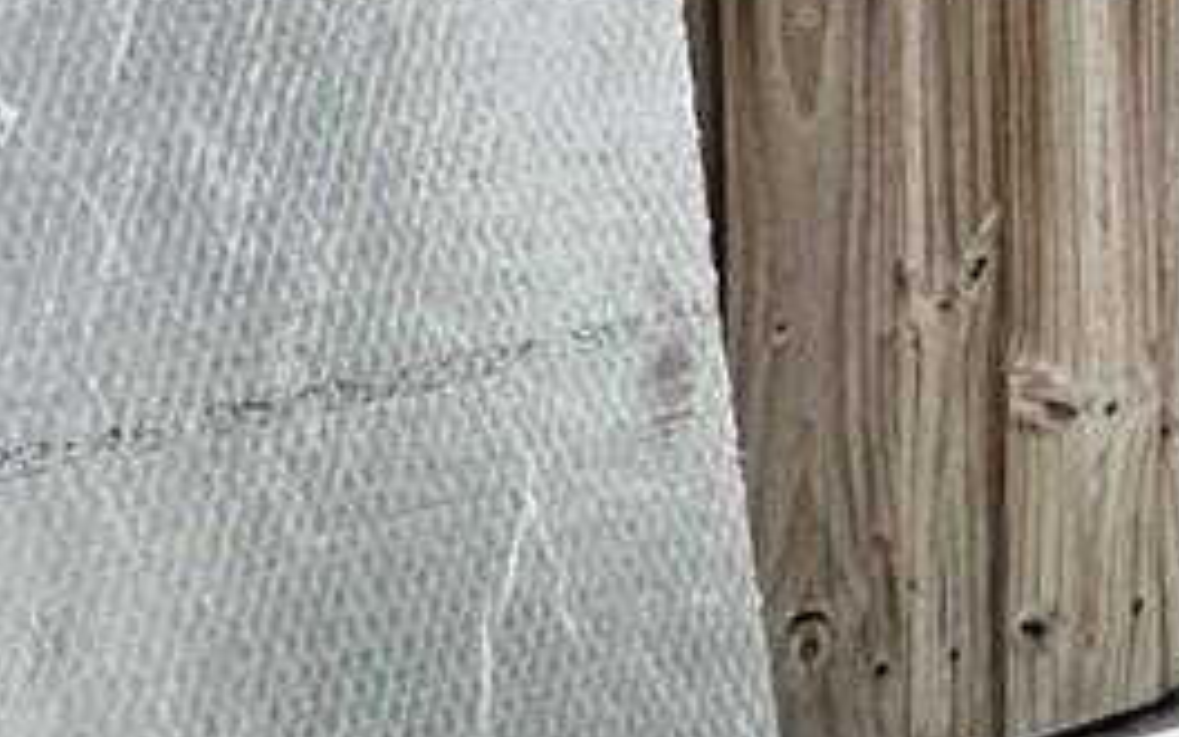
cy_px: -532
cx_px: 3533
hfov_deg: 11.6
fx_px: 2892
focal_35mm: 90
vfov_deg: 13.3
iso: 40
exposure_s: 1/861
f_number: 2.2
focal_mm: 2.22
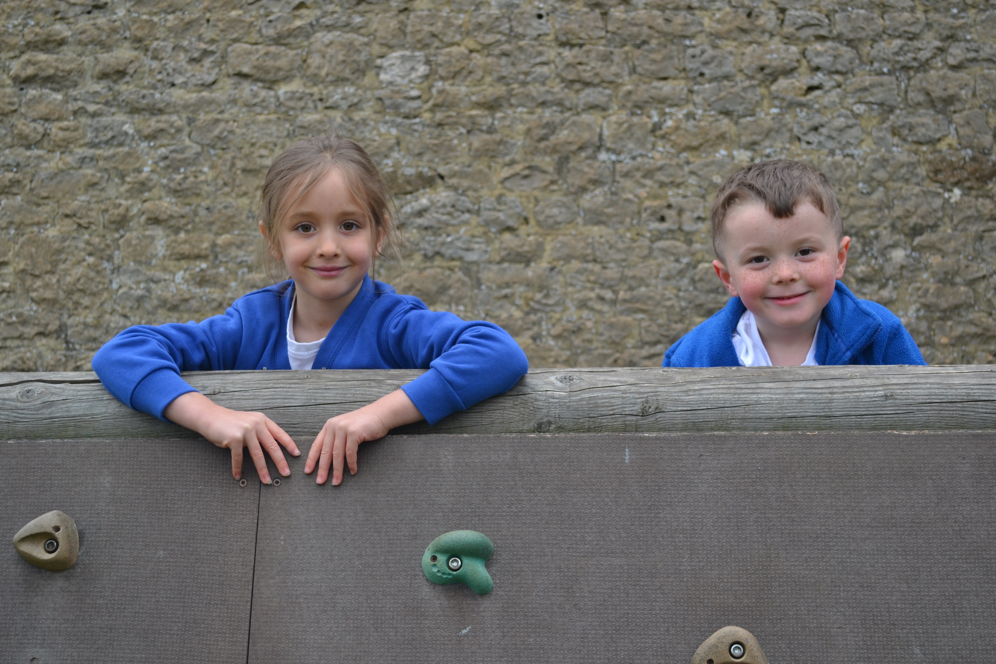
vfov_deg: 26.5
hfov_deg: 38.9
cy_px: 332
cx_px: 498
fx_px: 1411
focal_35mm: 51
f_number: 5.6
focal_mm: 34
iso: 125
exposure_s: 1/125
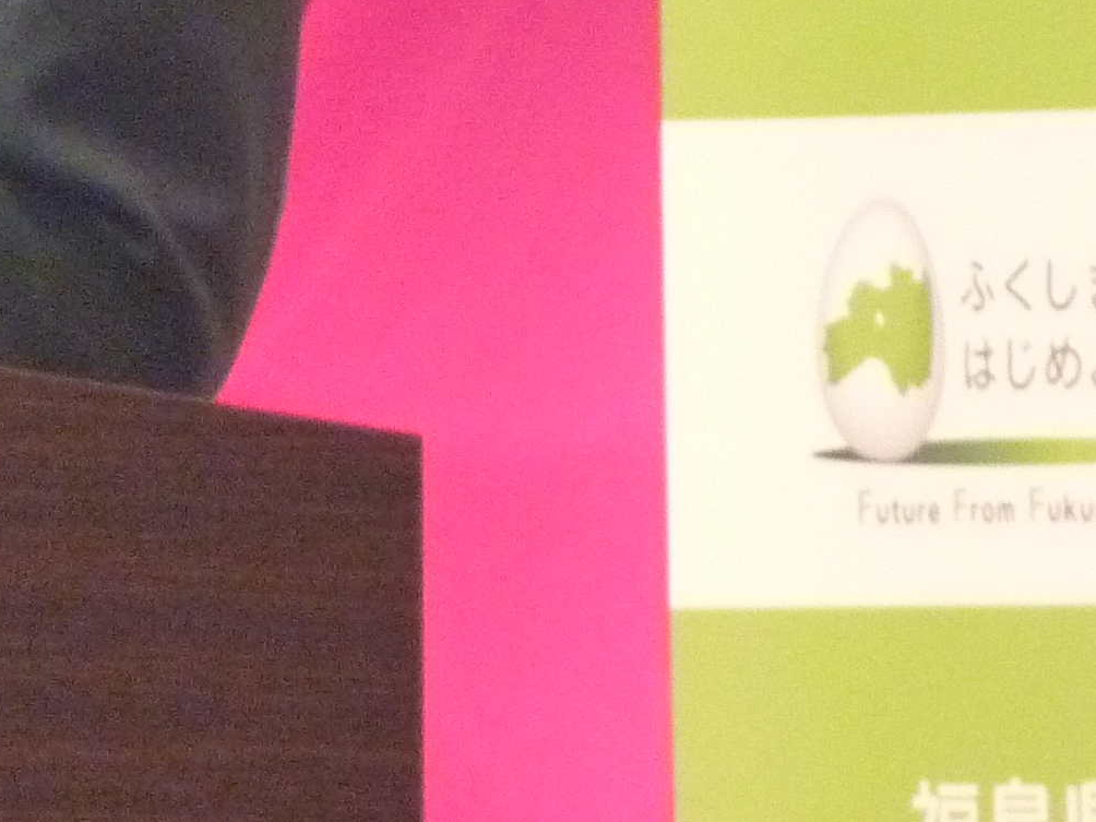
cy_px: -195
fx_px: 34670
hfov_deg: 1.8
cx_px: -312
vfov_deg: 1.4
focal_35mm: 1095
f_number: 4.9
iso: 800
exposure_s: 1/13
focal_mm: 49.2
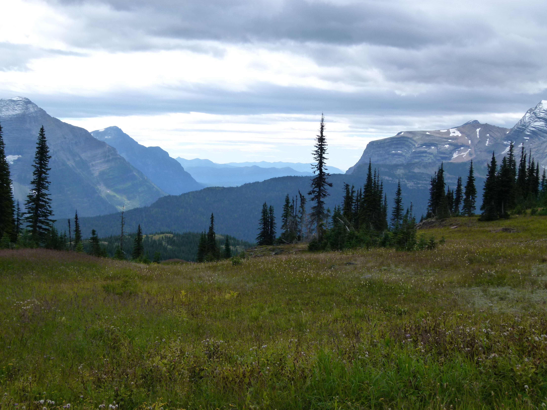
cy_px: 205
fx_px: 853
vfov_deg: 27.0
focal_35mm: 54
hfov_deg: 35.5
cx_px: 274
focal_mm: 9.7
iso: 160
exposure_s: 1/500
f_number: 4
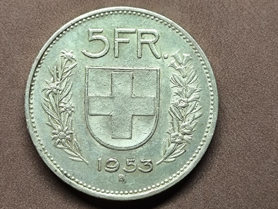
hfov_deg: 18.9
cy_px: 113
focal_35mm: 104
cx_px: 130
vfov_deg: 14.2
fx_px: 835
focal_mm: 5.35
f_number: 1.7
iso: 100
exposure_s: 1/100
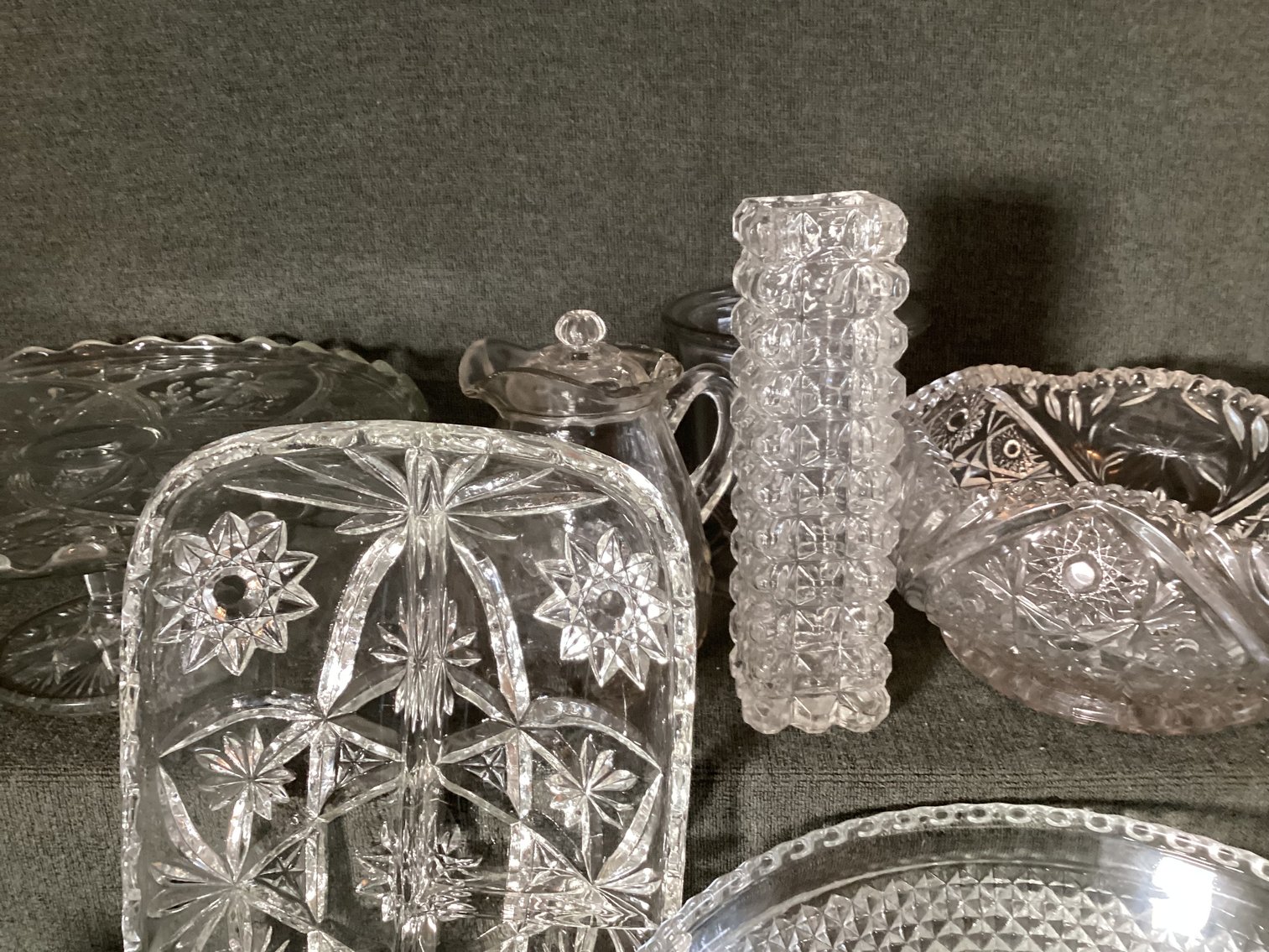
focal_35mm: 31
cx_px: 634
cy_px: 476
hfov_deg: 58.3
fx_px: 1137
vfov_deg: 45.4
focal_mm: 3.3
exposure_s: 1/33
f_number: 2.4
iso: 320
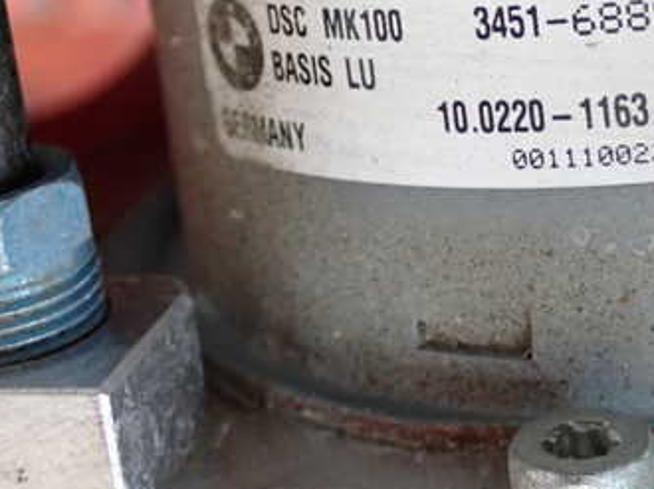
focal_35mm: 91
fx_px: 1718
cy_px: 93
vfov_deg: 16.1
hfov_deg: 21.4
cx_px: 482
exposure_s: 1/50
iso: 400
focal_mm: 9.01
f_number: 3.2
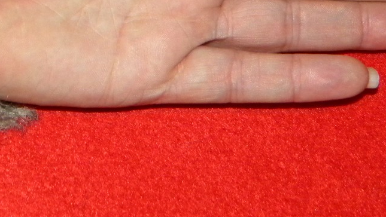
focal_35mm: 163
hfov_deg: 13.1
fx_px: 1669
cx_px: 89
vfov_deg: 7.4
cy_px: -56
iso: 400
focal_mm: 12.2
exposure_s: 1/30
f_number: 4.3
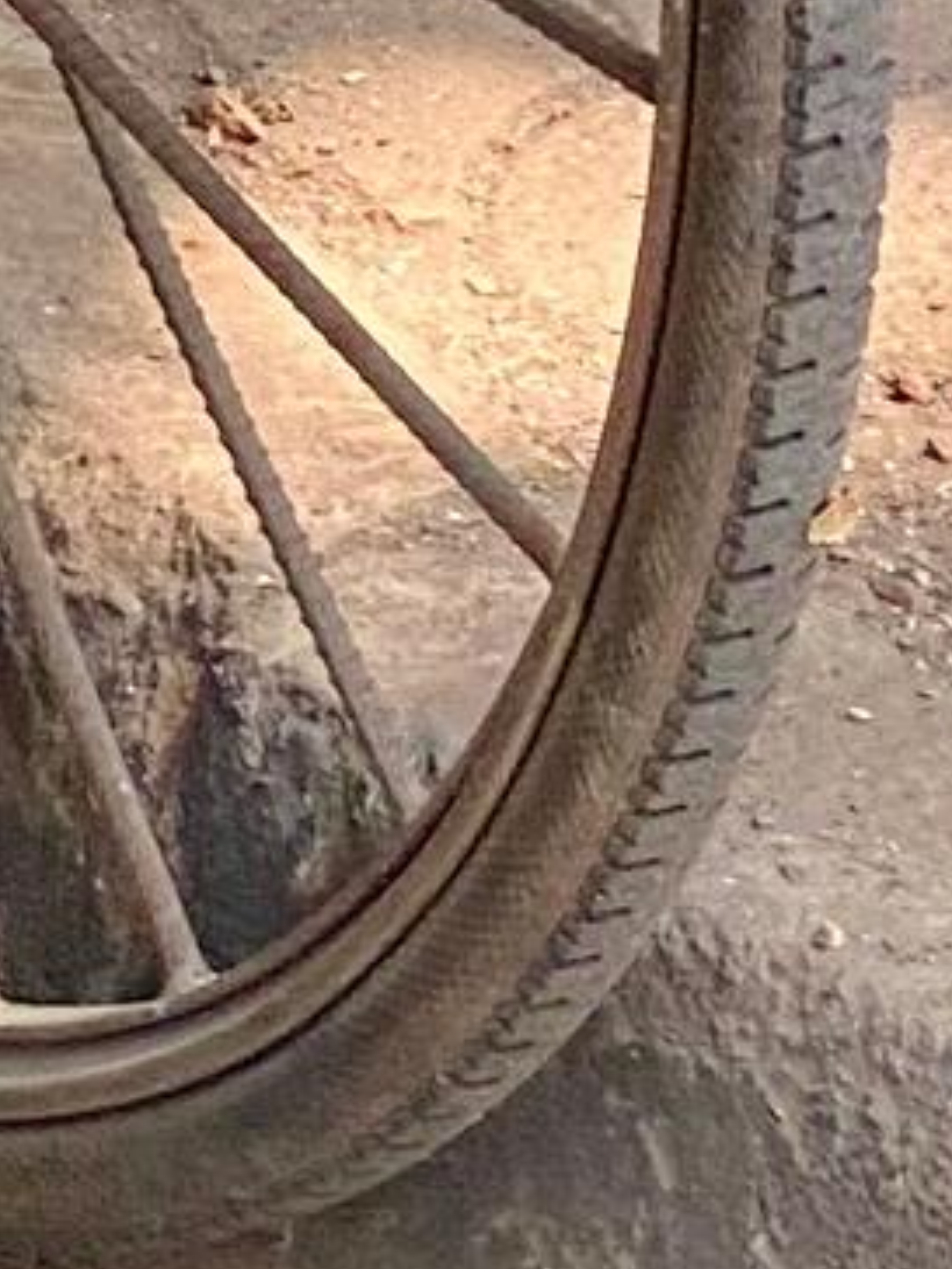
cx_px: -1154
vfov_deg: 4.9
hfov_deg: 3.9
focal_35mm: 381
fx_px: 13971
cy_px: -2812
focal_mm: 6
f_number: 2
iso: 20
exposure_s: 1/193
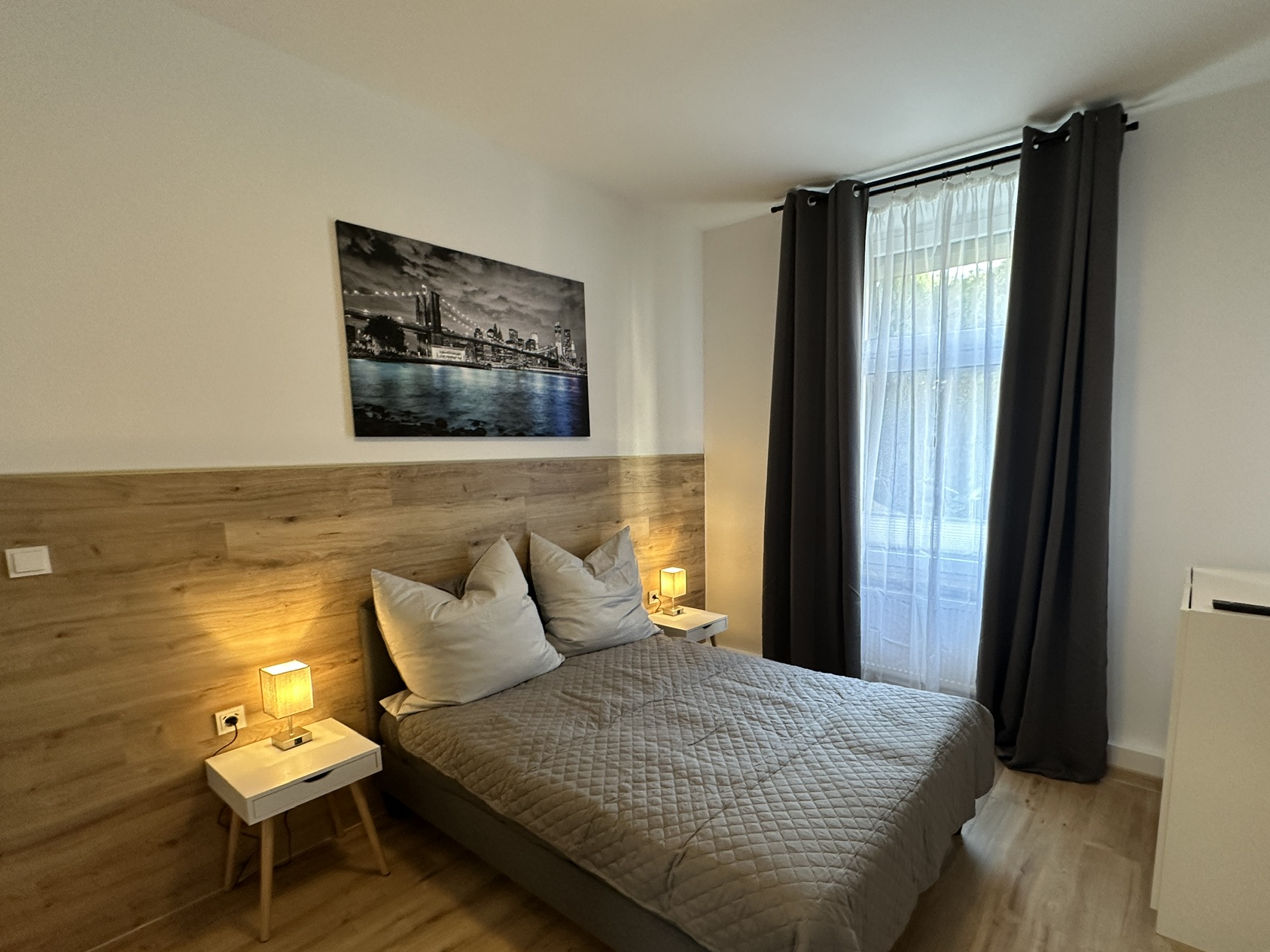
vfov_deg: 74.4
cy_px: 531
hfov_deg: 90.6
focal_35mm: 17
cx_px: 708
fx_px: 624
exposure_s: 1/50
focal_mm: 2.22
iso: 200
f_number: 2.2
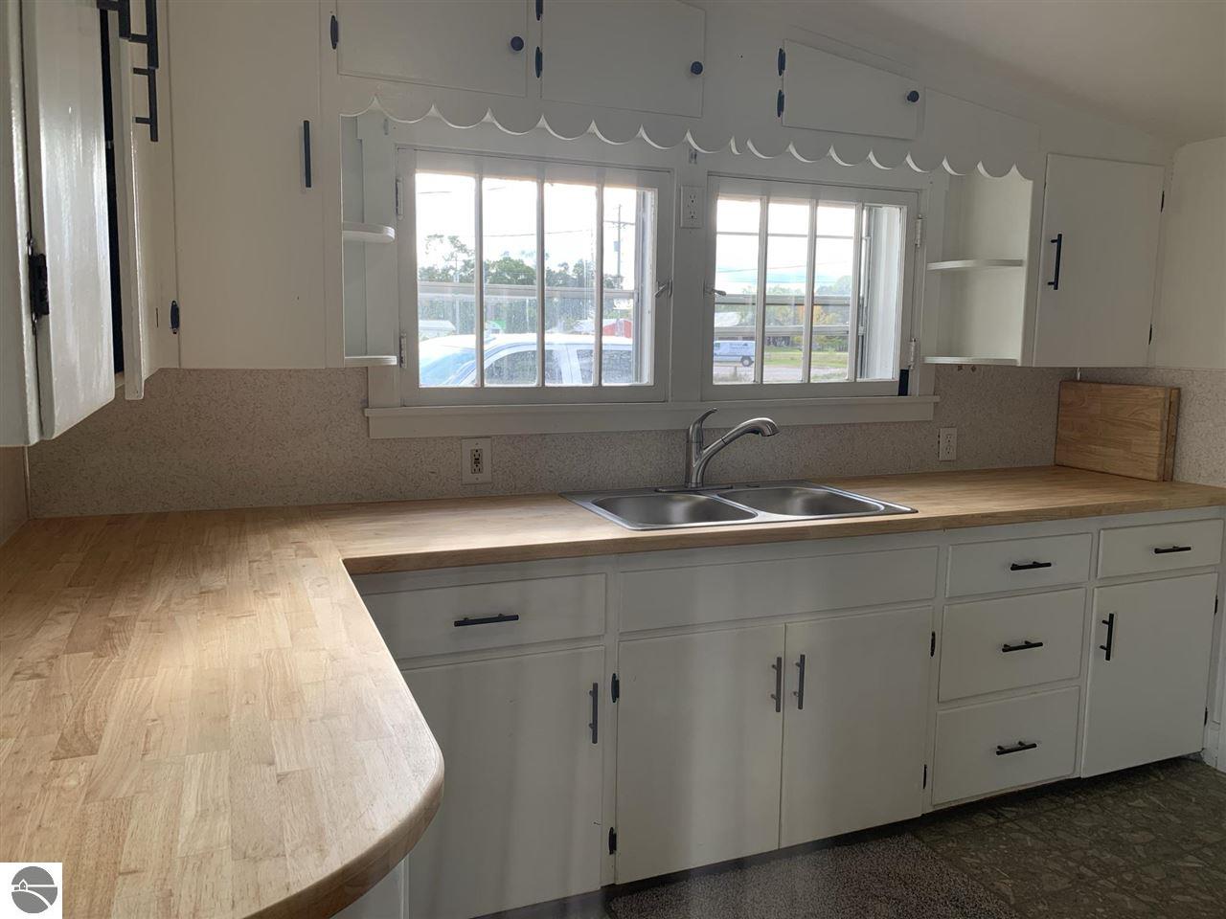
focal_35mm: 26
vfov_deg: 53.1
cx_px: 613
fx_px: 921
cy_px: 460
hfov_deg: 67.3
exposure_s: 1/121
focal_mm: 4.25
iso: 32
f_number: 1.8
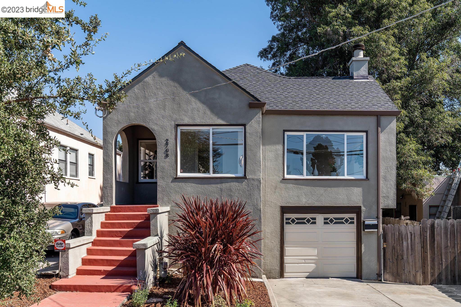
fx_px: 384
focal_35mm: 30
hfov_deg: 61.9
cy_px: 154
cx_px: 230
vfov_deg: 43.6
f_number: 9
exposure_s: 1/250
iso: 160
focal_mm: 30
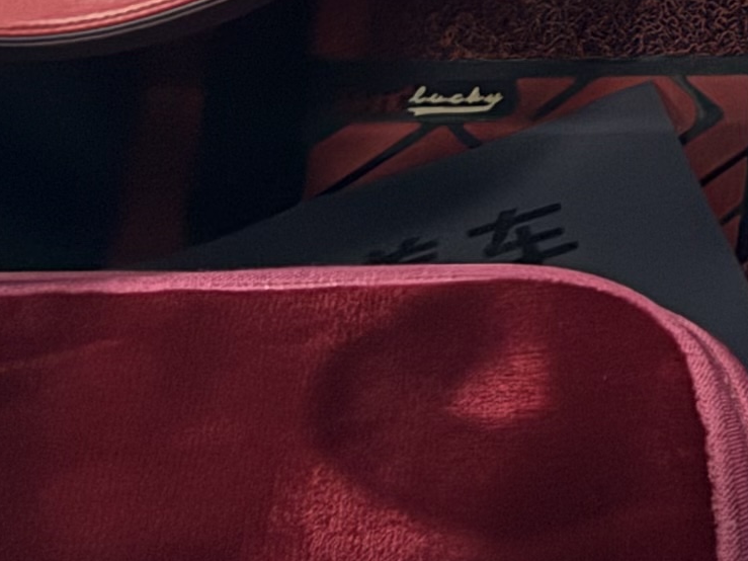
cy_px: -790
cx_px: 1176
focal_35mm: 131
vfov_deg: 9.9
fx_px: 2830
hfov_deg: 14.0
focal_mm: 6.76
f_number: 1.78
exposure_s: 1/25
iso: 1600
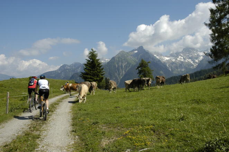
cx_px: 114
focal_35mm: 33
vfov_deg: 39.9
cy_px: 76
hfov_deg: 57.3
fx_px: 210
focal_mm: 22
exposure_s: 1/320
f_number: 10
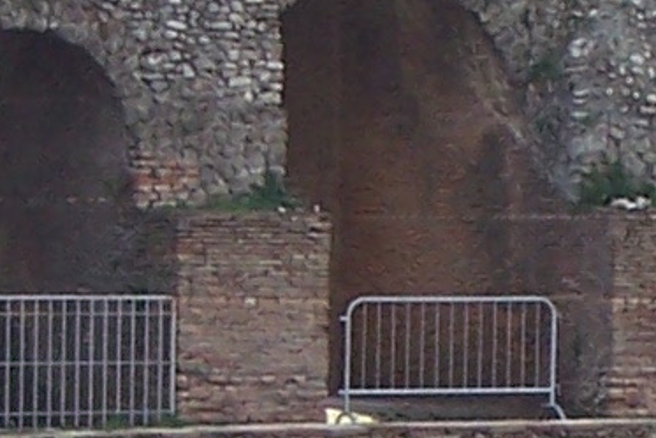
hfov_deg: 7.5
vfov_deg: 5.0
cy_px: 471
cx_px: 753
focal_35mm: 273
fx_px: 4976
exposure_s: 1/750
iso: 80
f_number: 2.8
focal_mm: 6.3
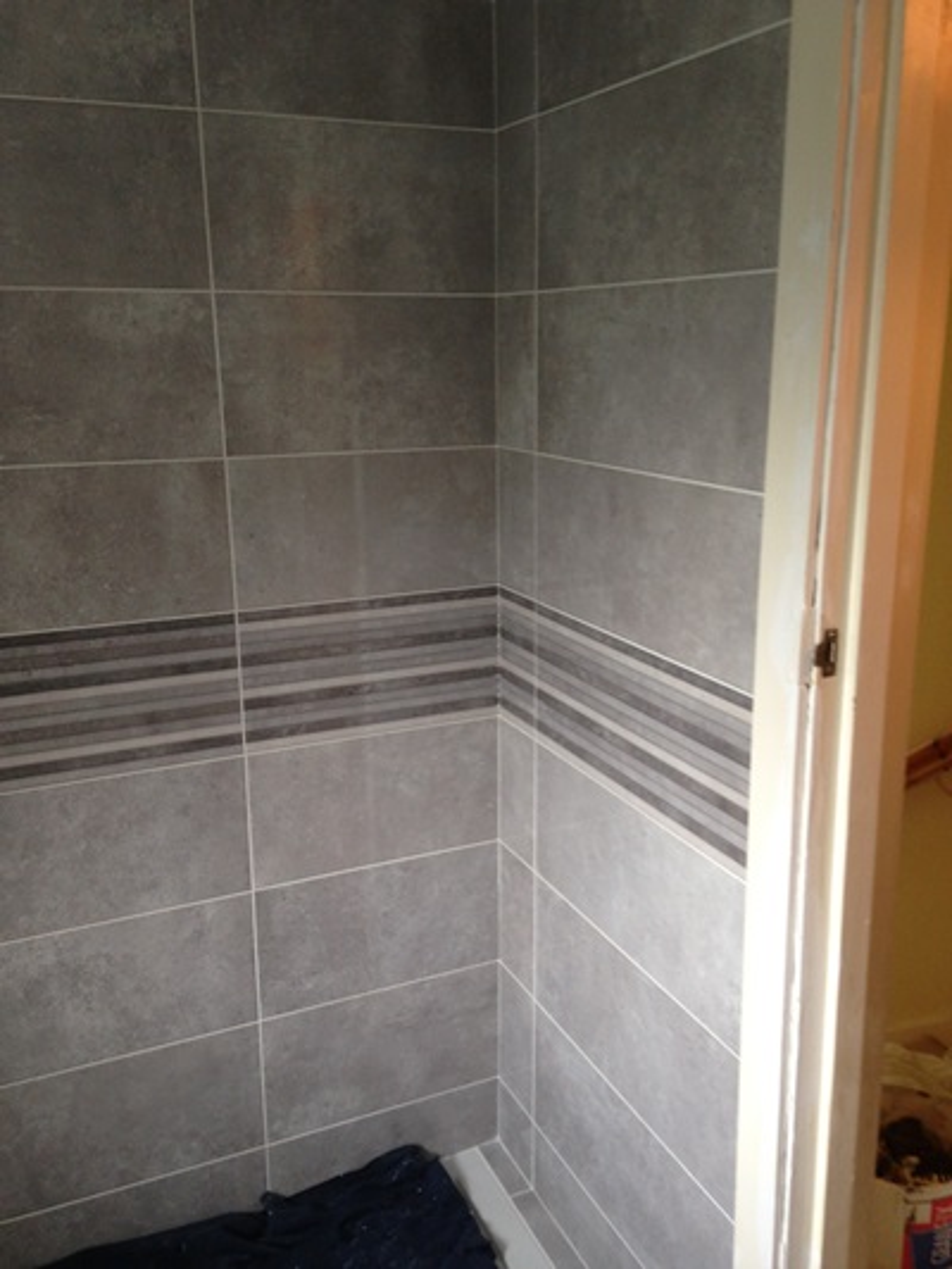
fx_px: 1210
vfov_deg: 55.3
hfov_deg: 43.0
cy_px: 634
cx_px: 476
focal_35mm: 33
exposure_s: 1/20
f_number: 2.4
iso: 80
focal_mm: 4.13
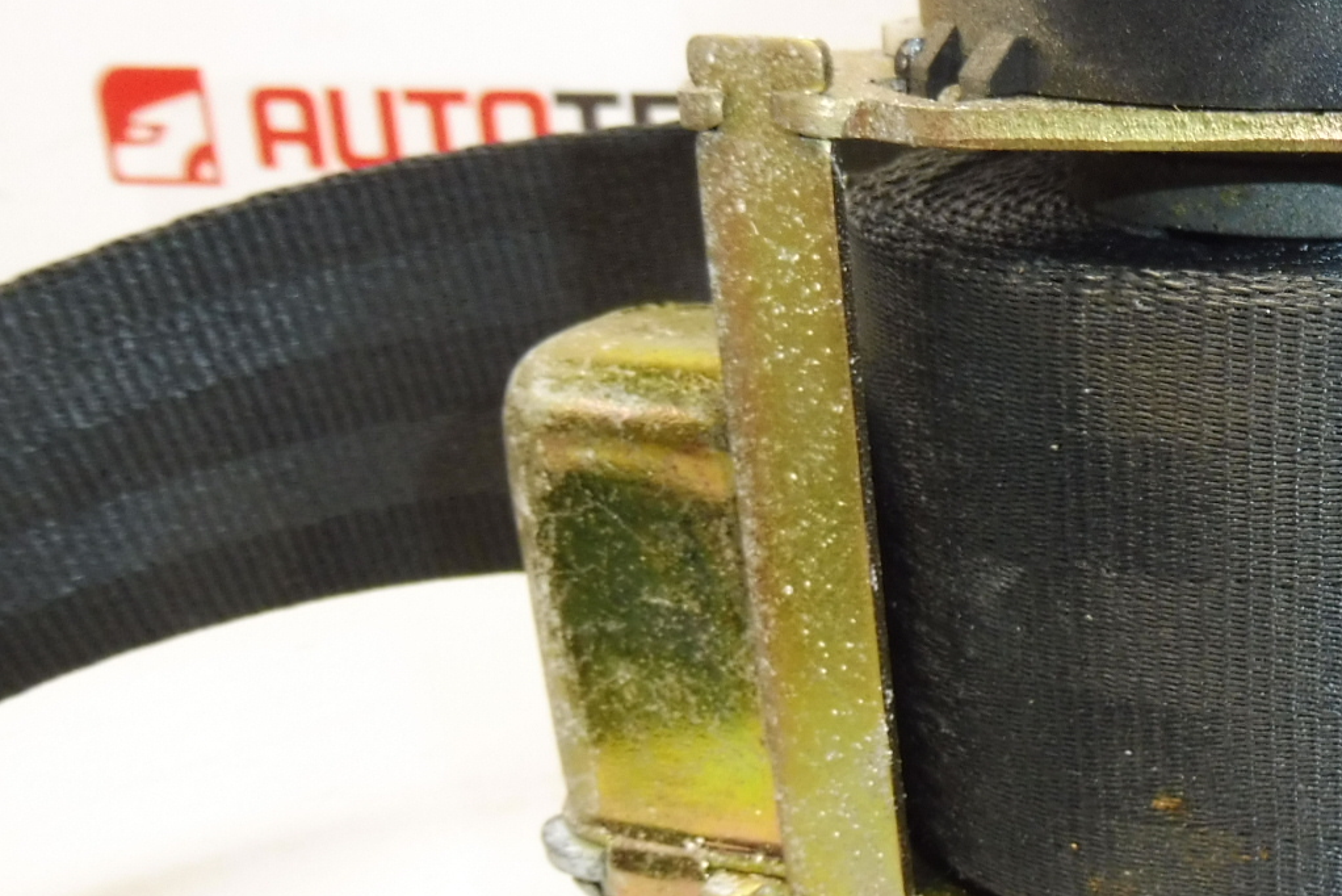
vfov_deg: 27.0
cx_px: 1339
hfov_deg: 35.8
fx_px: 1864
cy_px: 514
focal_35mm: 50
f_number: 3.5
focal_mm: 4.3
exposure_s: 1/60
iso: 200
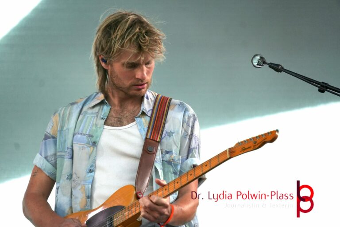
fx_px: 2720
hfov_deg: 7.2
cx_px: 170
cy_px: 114
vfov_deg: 4.8
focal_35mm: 288
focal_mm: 192
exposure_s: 1/320
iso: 640
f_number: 6.3
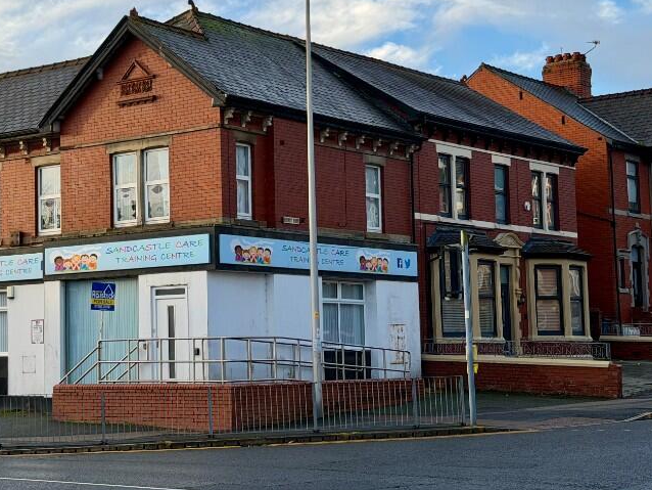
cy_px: 205
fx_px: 1451
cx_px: 158
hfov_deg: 25.0
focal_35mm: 77
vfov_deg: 19.1
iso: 64
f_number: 1.78
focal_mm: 6.76
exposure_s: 1/1353
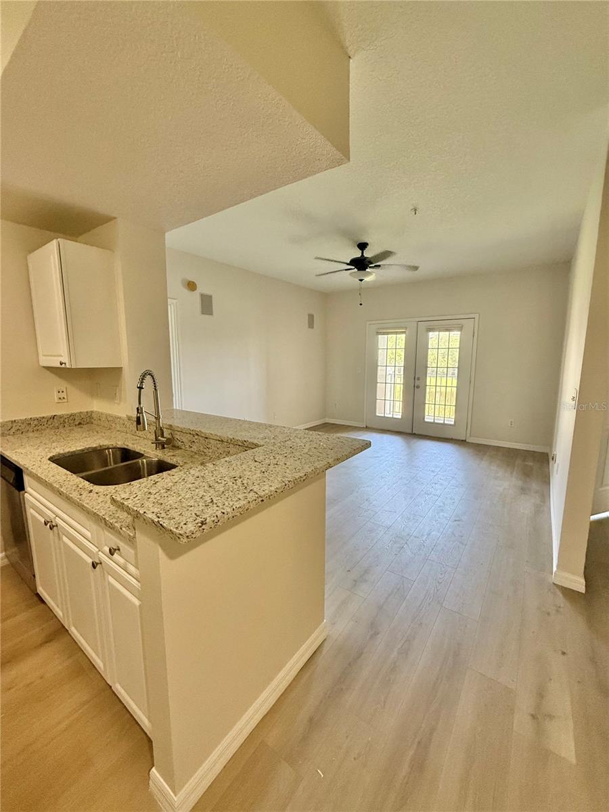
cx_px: 304
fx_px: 328
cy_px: 406
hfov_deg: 85.7
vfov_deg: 102.1
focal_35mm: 14
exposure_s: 1/120
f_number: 2.2
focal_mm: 2.22
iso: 400
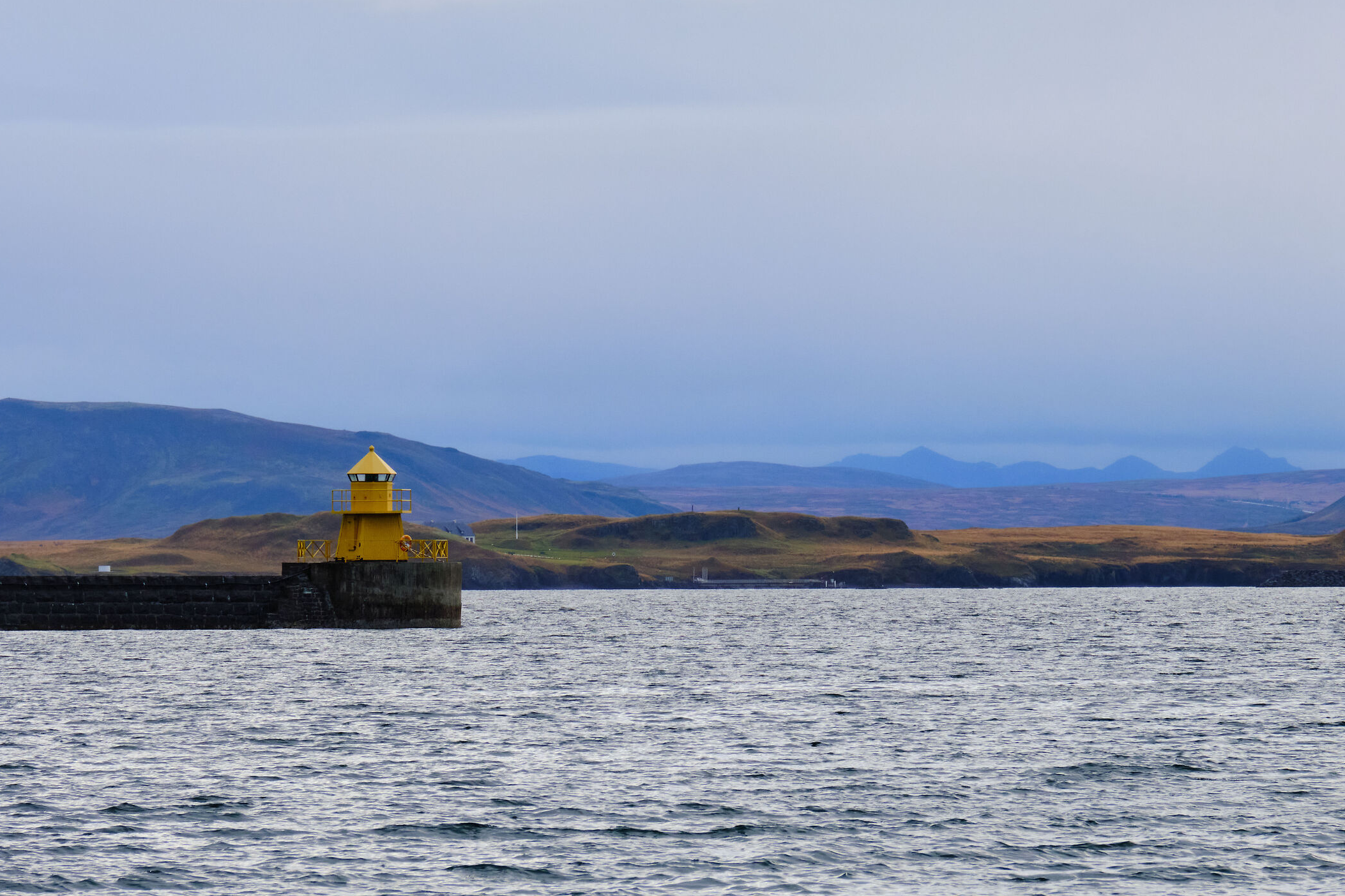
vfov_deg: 5.3
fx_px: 9750
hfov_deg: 7.9
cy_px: 457
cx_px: 635
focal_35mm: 261
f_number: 10
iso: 800
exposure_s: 1/180
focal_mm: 152.6
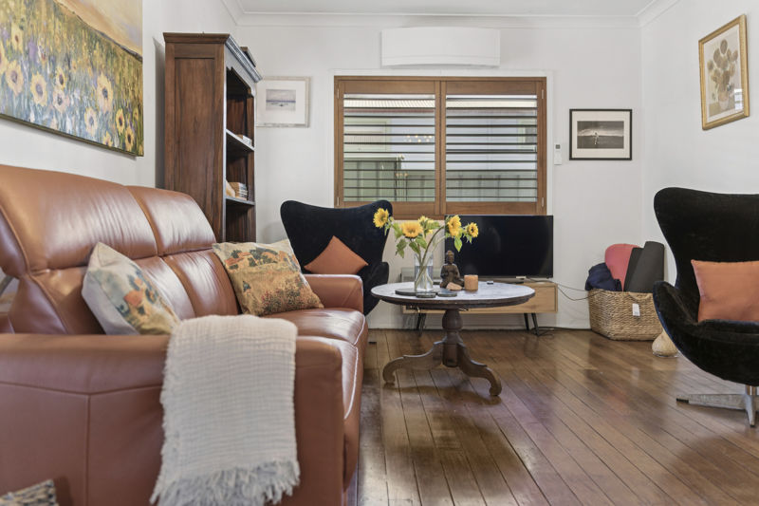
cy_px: 253
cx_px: 380
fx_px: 611
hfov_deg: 63.7
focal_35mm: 29
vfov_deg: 44.9
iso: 800
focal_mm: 29
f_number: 2.8
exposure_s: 1/40
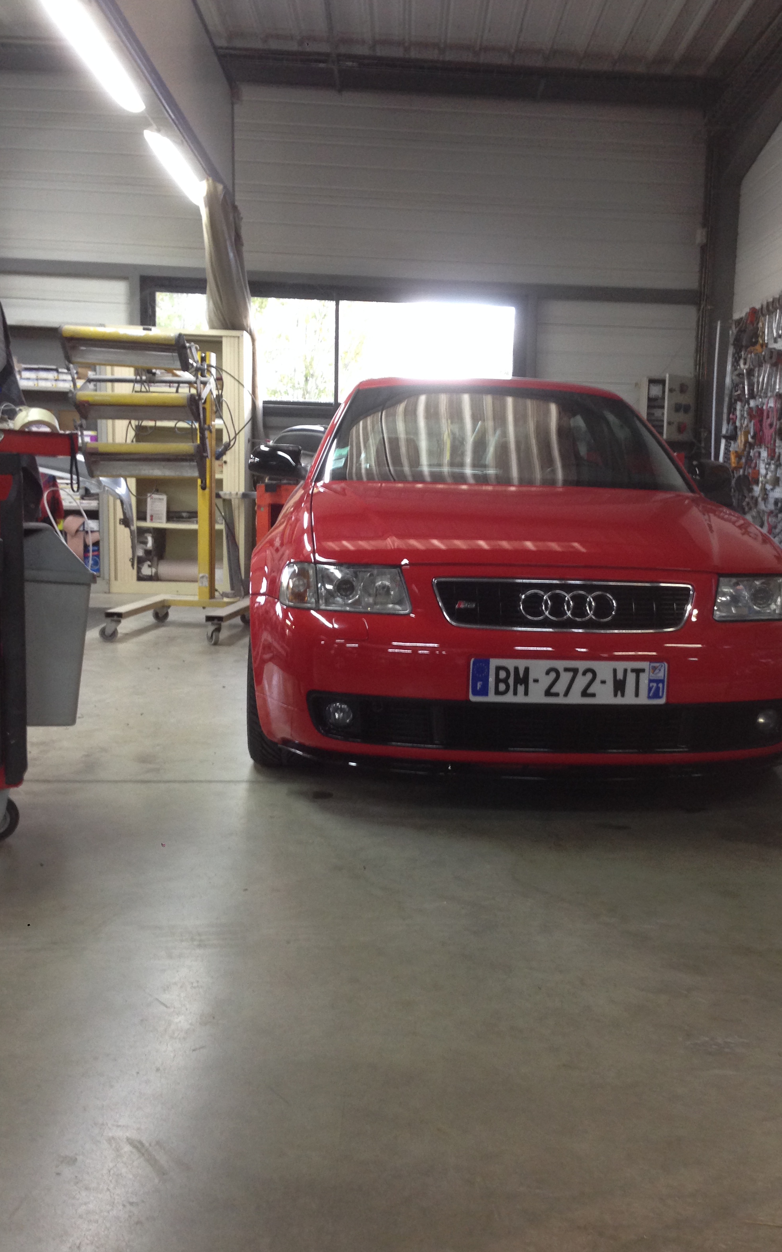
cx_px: 478
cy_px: 623
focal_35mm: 36
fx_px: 1228
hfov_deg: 35.2
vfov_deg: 54.0
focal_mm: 4.12
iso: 100
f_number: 2.4
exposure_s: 1/20
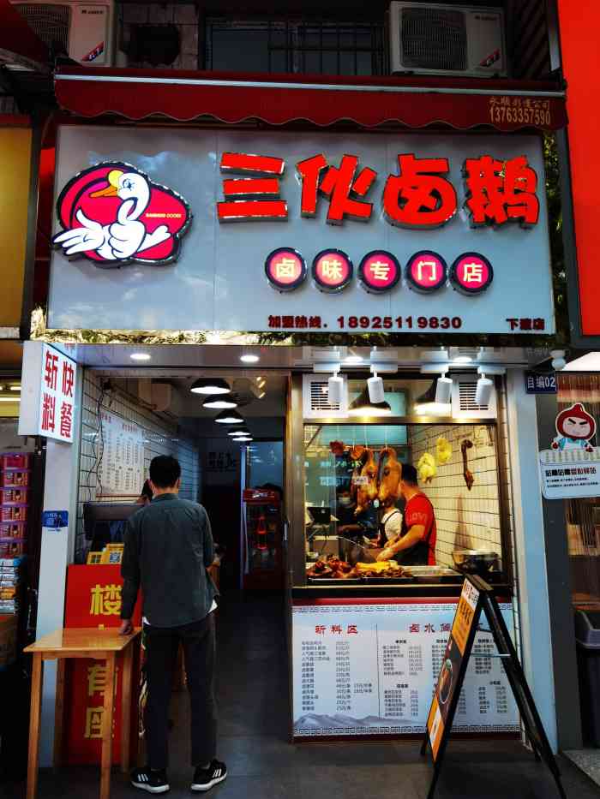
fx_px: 624
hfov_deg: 51.4
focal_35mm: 27
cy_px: 400
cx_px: 300
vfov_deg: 65.3
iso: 50
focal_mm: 6.71
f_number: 1.9
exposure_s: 1/149
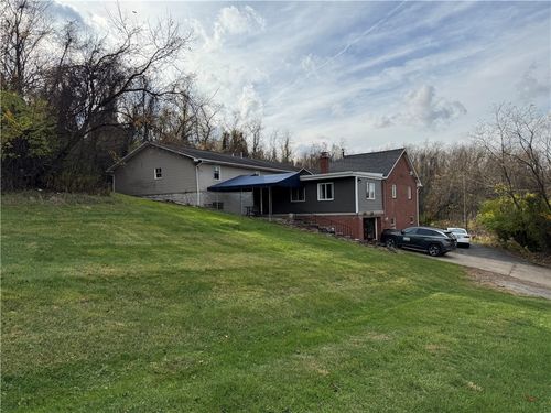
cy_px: 206
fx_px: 382
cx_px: 276
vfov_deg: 56.8
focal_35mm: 24
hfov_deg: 71.6
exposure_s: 1/4049
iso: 80
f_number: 1.78
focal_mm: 6.76
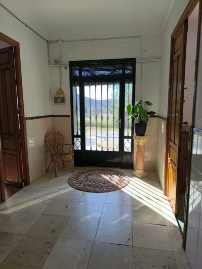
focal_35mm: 23
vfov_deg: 73.9
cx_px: 101
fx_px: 179
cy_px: 134
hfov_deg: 58.9
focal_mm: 6.14
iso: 50
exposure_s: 1/304
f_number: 1.65
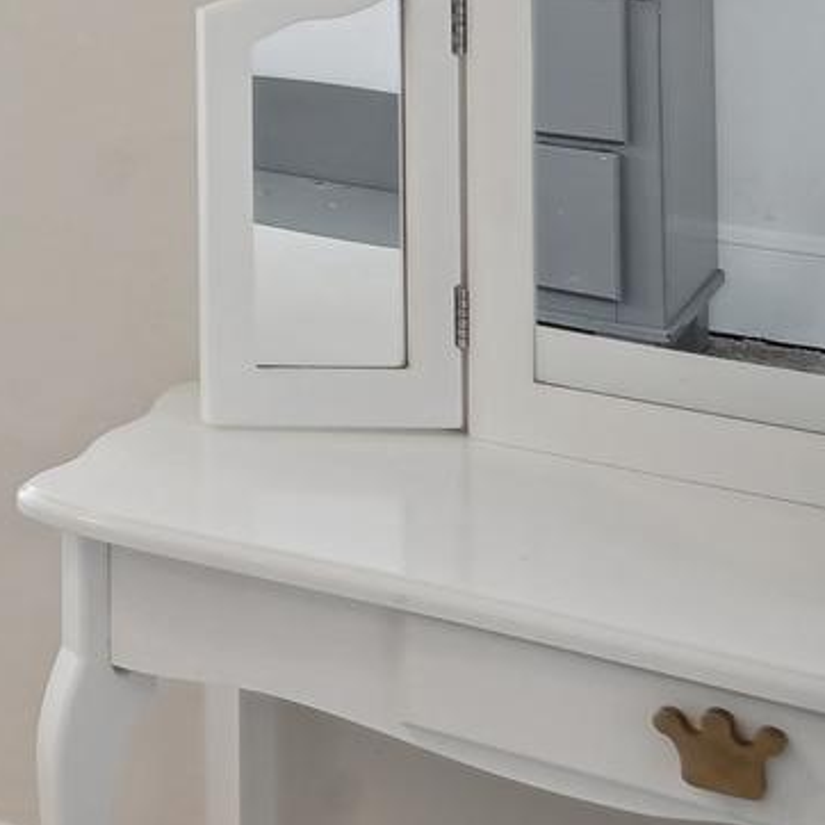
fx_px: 2076
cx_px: -1472
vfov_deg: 19.7
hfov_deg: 12.6
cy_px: -382
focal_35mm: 77
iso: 200
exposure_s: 1/15
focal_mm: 16
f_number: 8
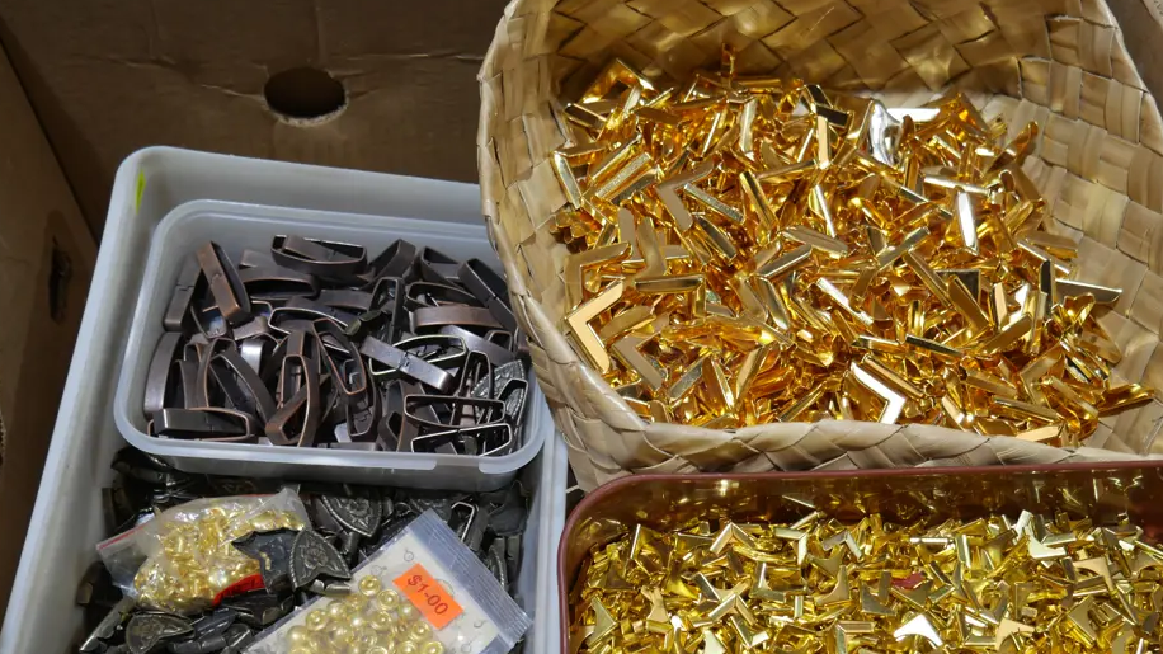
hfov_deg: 51.6
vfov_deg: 30.2
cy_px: 439
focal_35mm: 39
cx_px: 611
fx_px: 1203
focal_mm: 16
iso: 200
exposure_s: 1/80
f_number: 3.6
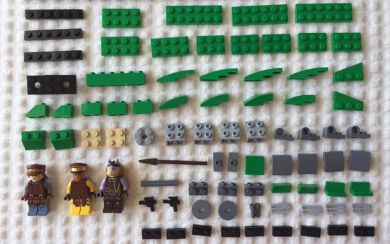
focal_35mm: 31
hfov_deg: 61.2
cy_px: 104
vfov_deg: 40.5
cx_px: 196
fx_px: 330
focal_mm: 4.15
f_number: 2.2
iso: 50
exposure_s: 1/120
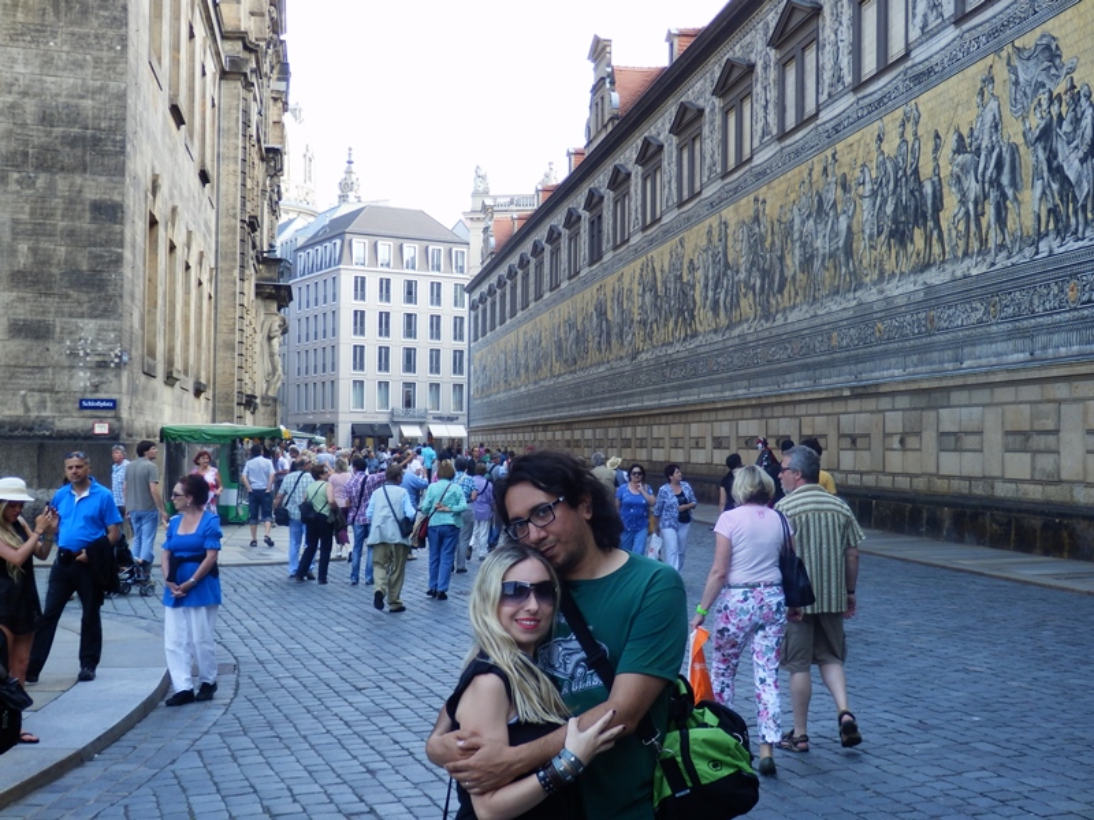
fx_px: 1422
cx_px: 547
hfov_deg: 42.1
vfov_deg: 32.2
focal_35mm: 45
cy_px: 410
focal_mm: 8
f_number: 3.8
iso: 80
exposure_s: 1/125
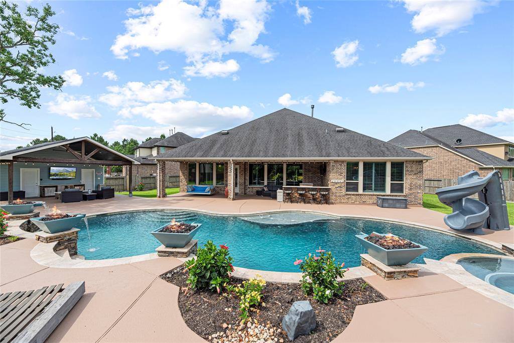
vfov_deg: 81.2
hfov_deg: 104.2
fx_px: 200
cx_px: 257
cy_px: 172
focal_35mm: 14
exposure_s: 1/320
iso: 100
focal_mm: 14
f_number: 8
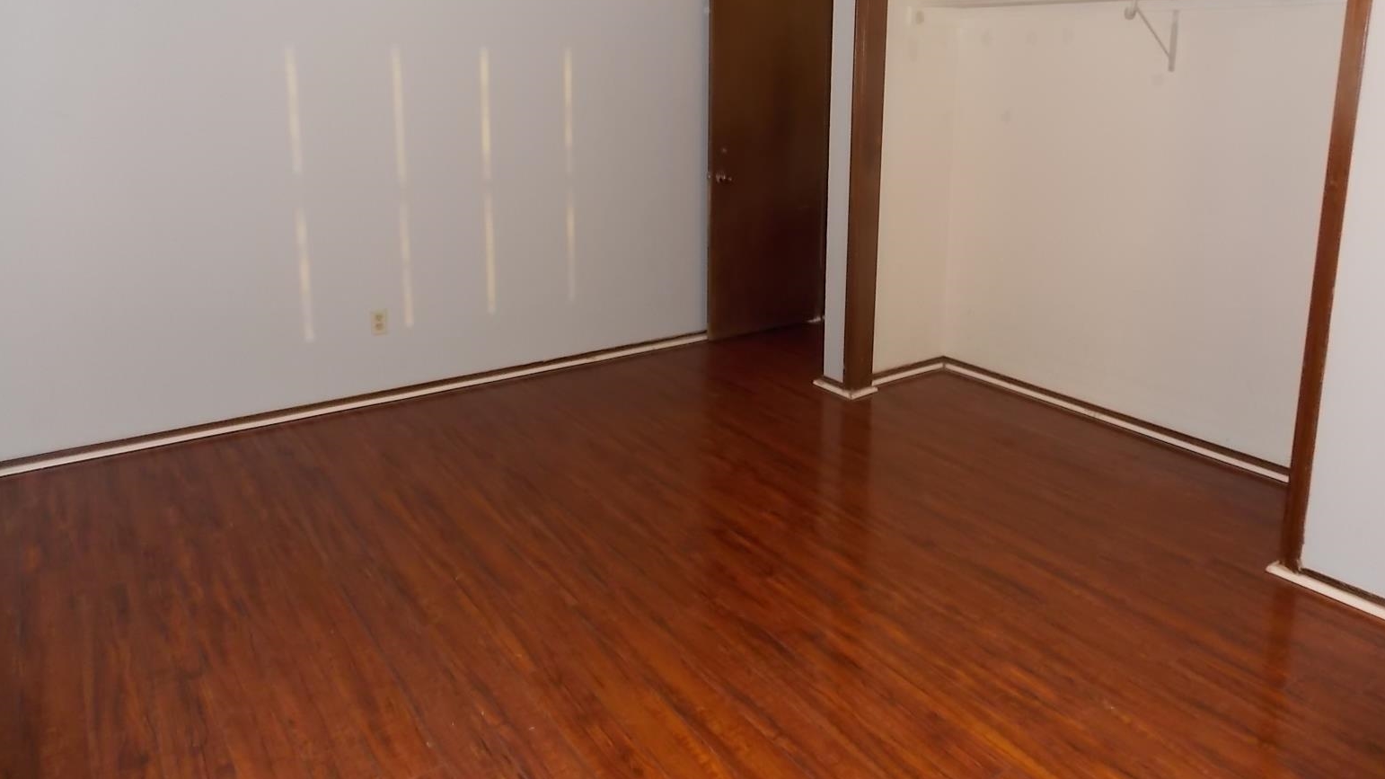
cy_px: 243
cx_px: 701
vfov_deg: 43.6
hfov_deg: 71.9
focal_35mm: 26
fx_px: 955
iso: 200
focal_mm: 4
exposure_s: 1/30
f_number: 3.1
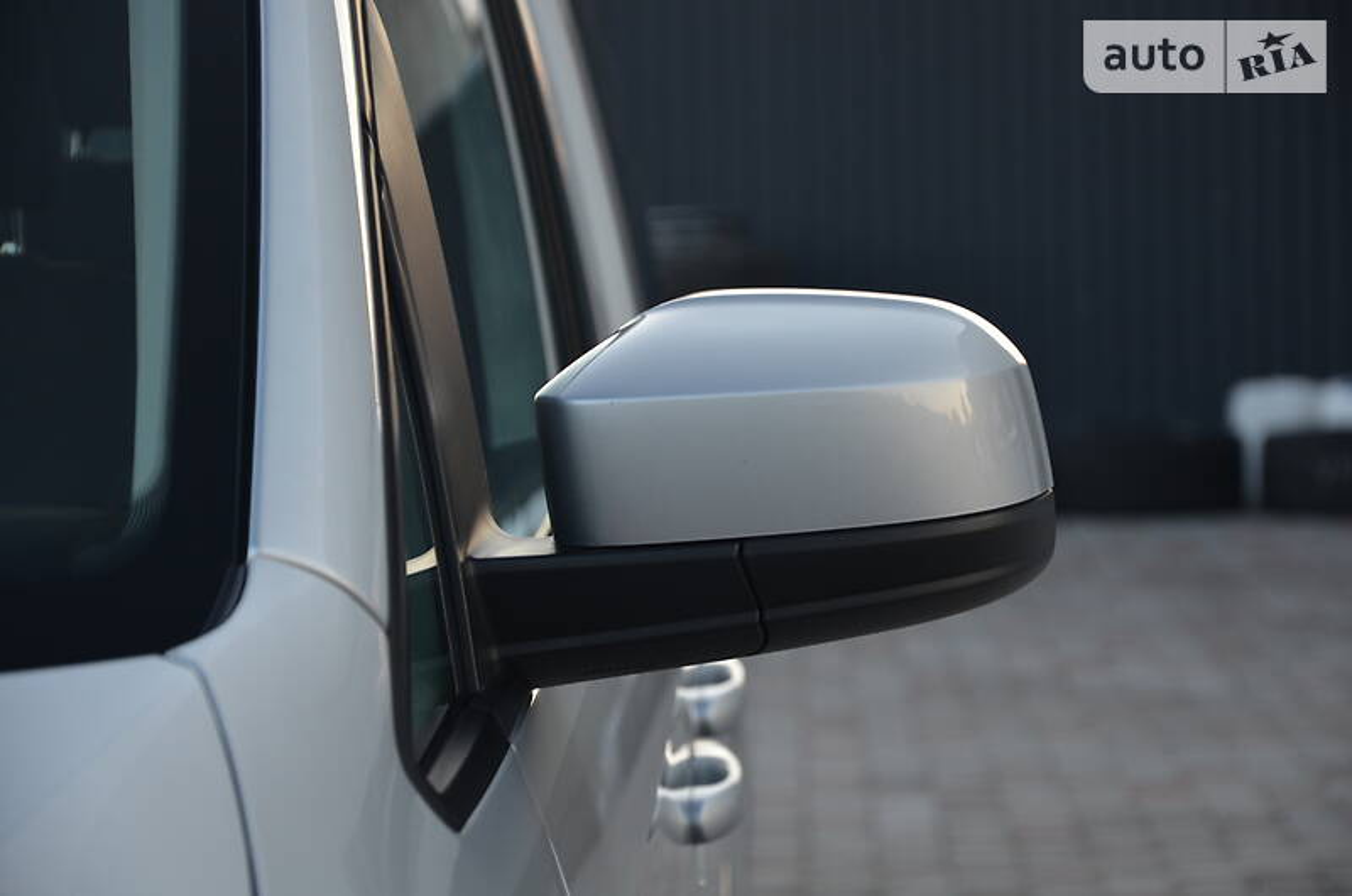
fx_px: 5060
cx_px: 676
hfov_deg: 15.2
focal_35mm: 135
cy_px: 448
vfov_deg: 10.1
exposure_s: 1/80
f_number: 5.6
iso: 400
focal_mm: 90
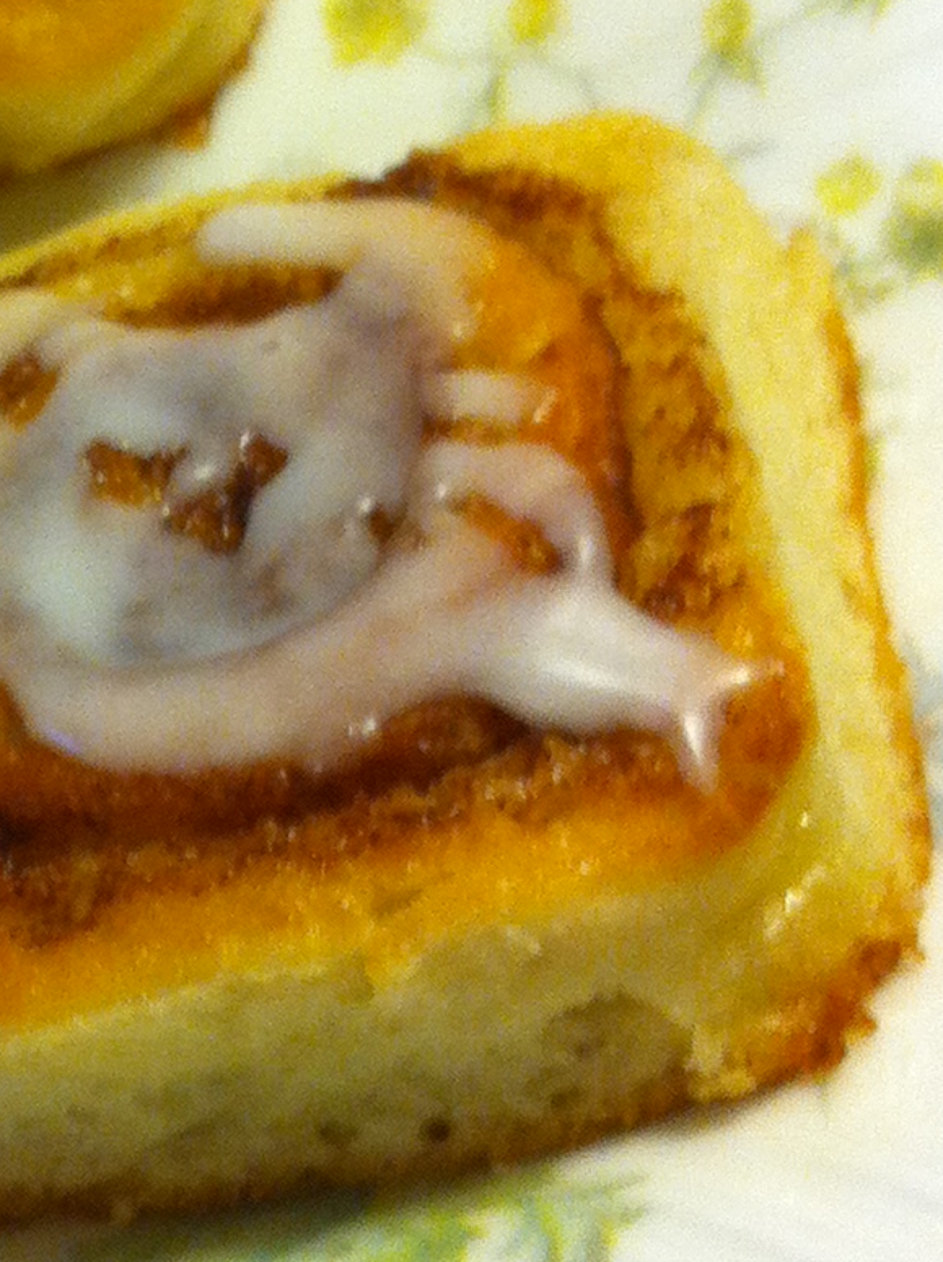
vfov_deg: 16.8
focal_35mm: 117
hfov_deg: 11.9
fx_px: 4260
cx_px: -583
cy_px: 529
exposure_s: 1/15
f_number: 2.8
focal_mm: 3.85
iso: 100
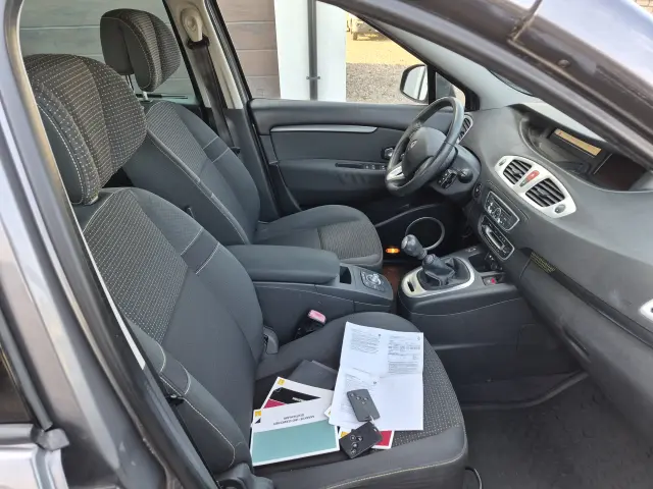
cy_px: 244
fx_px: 434
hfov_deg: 73.9
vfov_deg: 58.9
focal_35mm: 23
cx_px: 326
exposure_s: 1/180
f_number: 1.8
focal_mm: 5.4
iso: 80
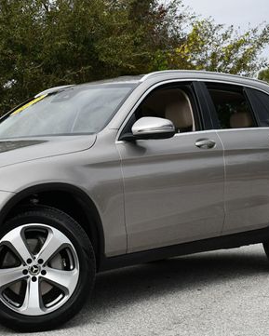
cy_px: 155
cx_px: 59
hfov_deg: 19.0
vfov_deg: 23.8
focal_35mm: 80
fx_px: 796
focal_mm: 24
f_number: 8
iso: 100
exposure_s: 1/250
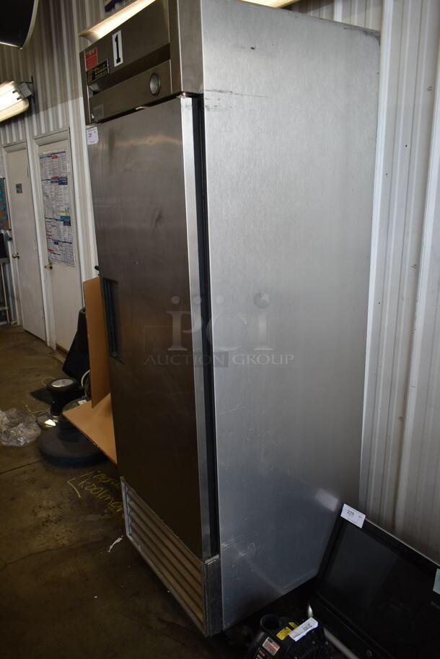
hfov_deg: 48.0
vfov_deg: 67.3
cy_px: 330
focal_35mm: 27
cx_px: 220
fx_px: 494
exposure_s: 1/125
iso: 180
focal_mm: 18
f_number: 3.5
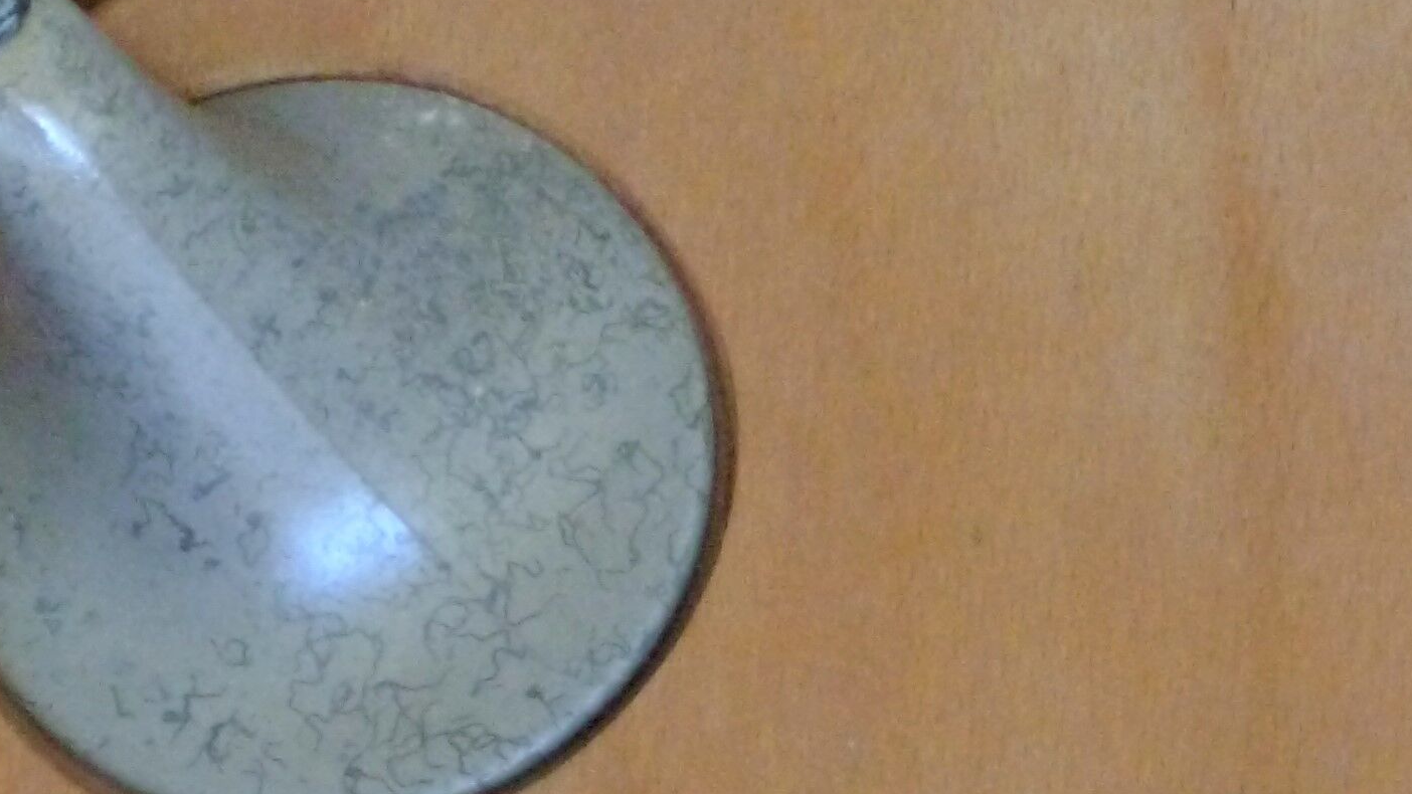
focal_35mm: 286
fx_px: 10709
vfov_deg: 4.2
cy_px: 1229
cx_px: 1386
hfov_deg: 7.5
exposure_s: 1/8
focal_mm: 14.2
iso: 400
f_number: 4.9
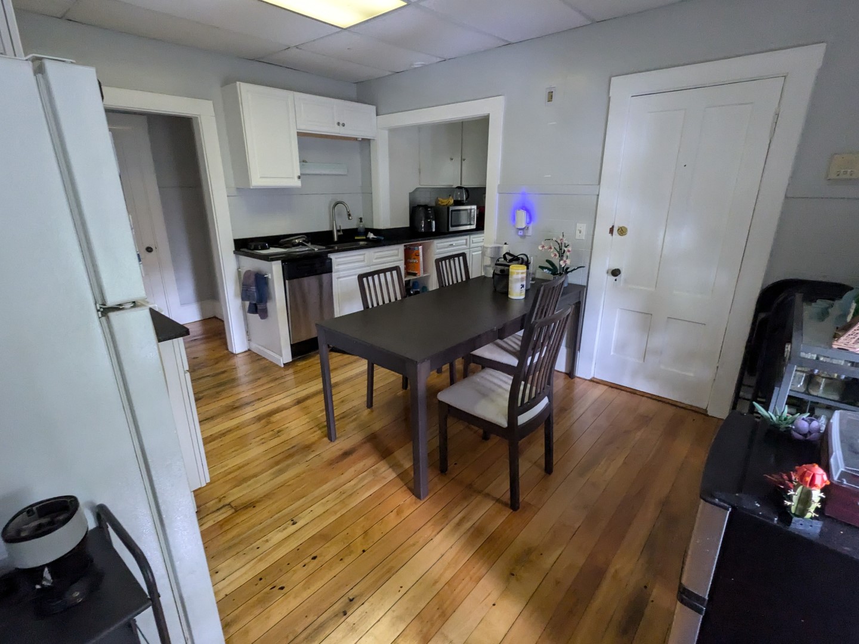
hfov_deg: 94.5
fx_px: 397
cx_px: 430
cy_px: 322
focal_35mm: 16
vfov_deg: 78.1
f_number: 2.2
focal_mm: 2.22
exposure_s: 1/40
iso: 693
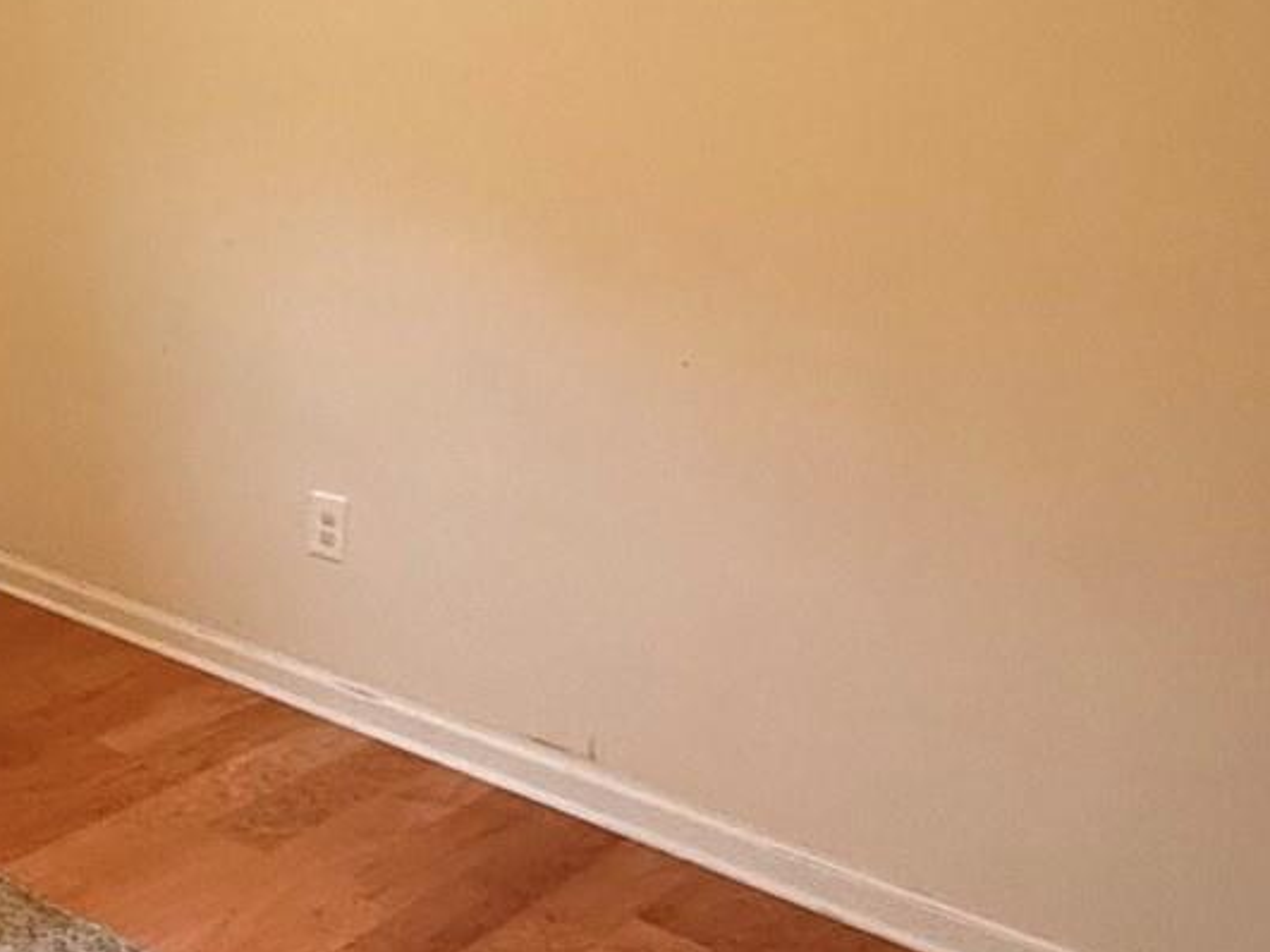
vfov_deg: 26.2
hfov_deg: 32.4
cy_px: 120
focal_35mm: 54
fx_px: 1981
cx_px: -29
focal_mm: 2.22
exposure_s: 1/60
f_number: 2.2
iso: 1000
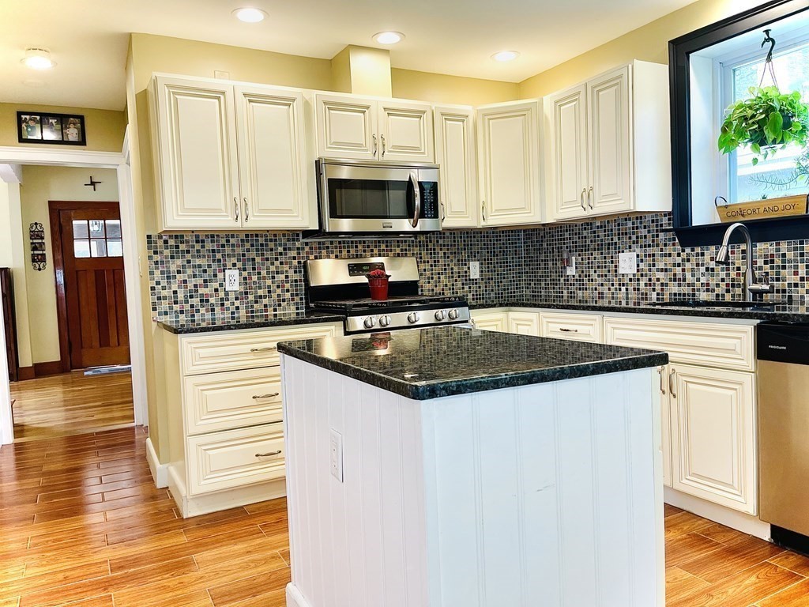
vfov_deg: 53.1
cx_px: 404
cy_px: 304
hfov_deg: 67.3
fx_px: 608
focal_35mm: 26
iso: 100
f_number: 1.6
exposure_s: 1/60
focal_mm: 5.1
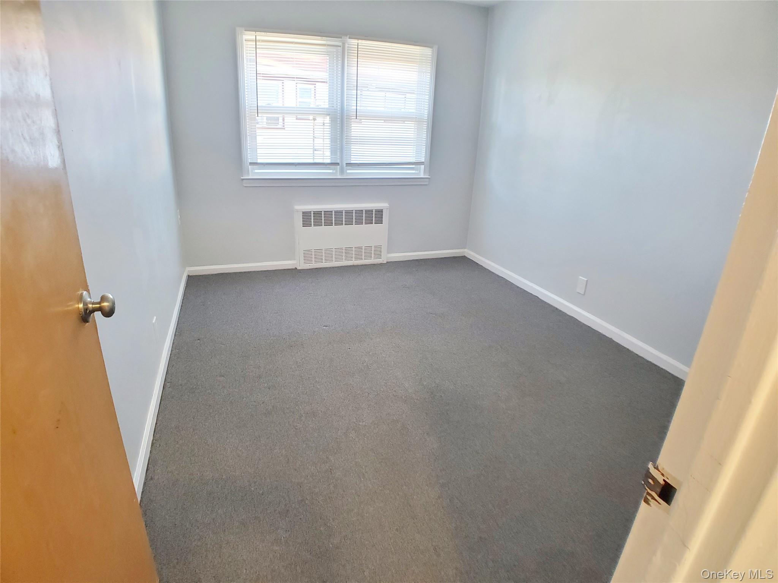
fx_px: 584
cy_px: 292
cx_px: 389
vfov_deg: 53.1
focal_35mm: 26
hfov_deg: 67.3
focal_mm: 4.3
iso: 400
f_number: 2.4
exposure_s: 1/40
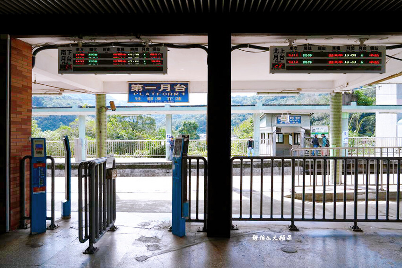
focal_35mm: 24
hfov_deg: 73.8
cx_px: 201
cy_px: 134
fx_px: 268
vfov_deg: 53.1
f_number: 8
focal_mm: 24
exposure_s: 1/160
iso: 160
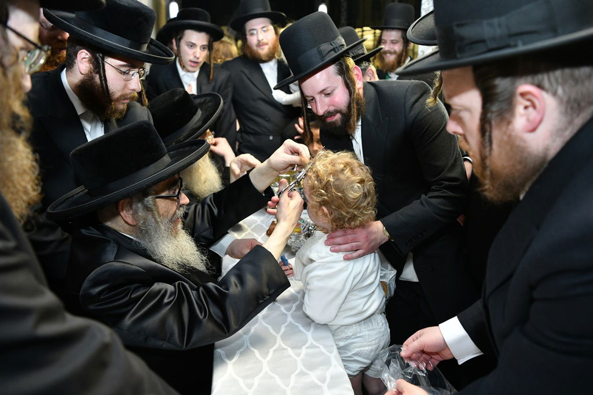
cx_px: 296
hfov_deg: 63.7
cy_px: 198
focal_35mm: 29
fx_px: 478
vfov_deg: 45.0
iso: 1250
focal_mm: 29
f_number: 3.5
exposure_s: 1/200
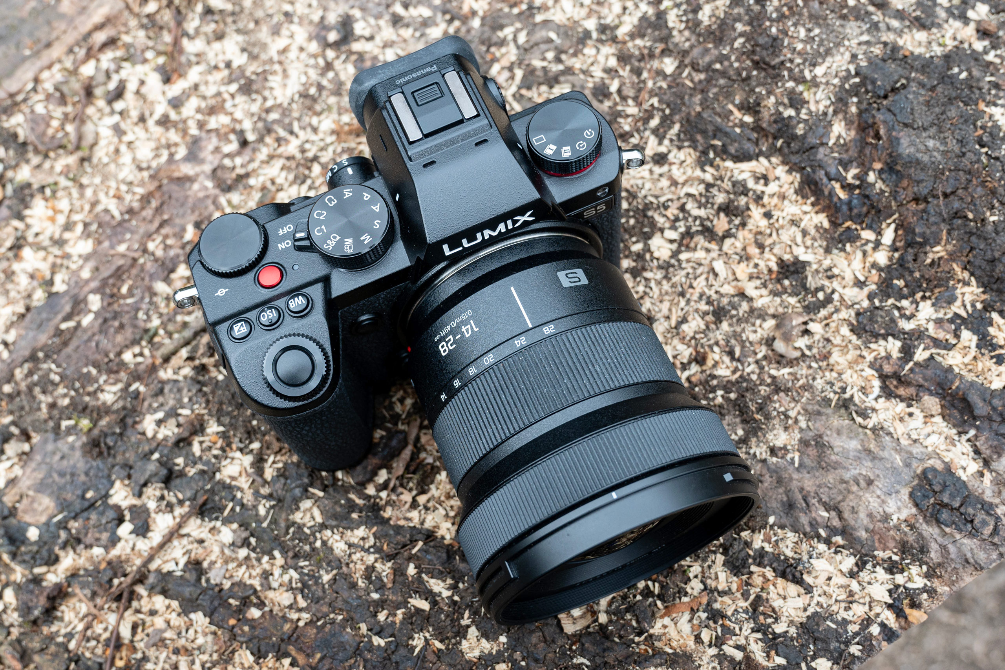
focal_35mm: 36
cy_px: 335
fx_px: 1005
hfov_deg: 53.1
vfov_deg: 36.9
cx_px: 502
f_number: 5.6
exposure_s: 1/200
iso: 400
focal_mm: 24
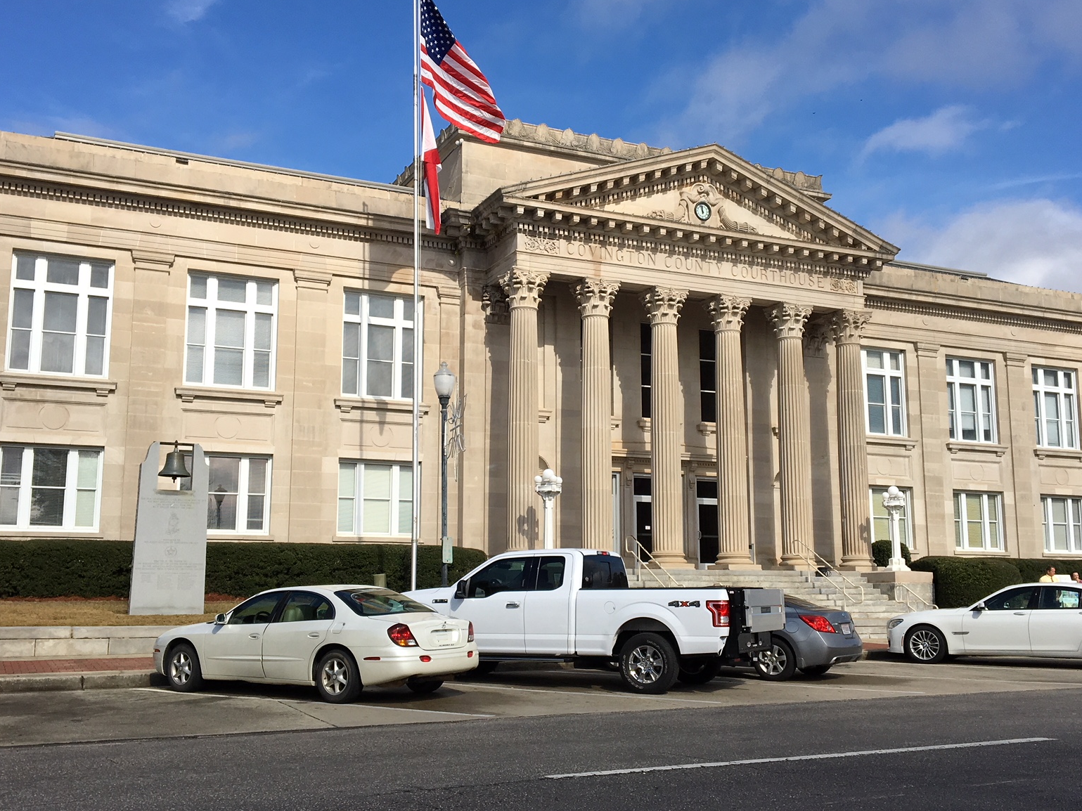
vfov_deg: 37.7
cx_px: 564
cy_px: 409
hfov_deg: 49.0
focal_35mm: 38
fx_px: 1188
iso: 25
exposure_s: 1/2849
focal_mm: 4.15
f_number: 2.2
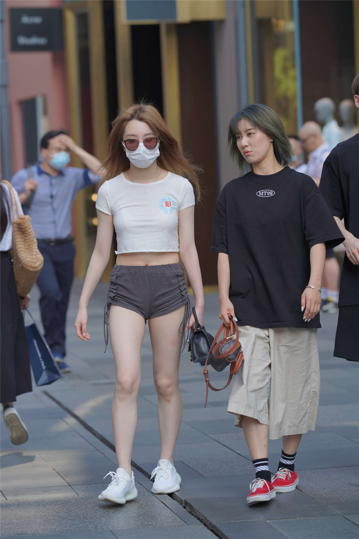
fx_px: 2019
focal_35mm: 135
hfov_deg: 10.2
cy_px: 270
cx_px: 180
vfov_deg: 15.2
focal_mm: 135
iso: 320
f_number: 3.5
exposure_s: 1/800
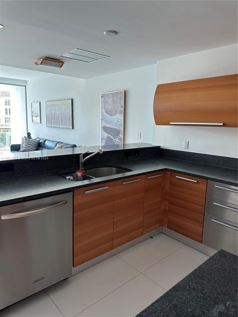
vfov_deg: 71.6
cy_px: 158
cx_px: 119
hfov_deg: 56.8
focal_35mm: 24
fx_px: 220
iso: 125
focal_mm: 6.86
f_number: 1.78
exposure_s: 1/120
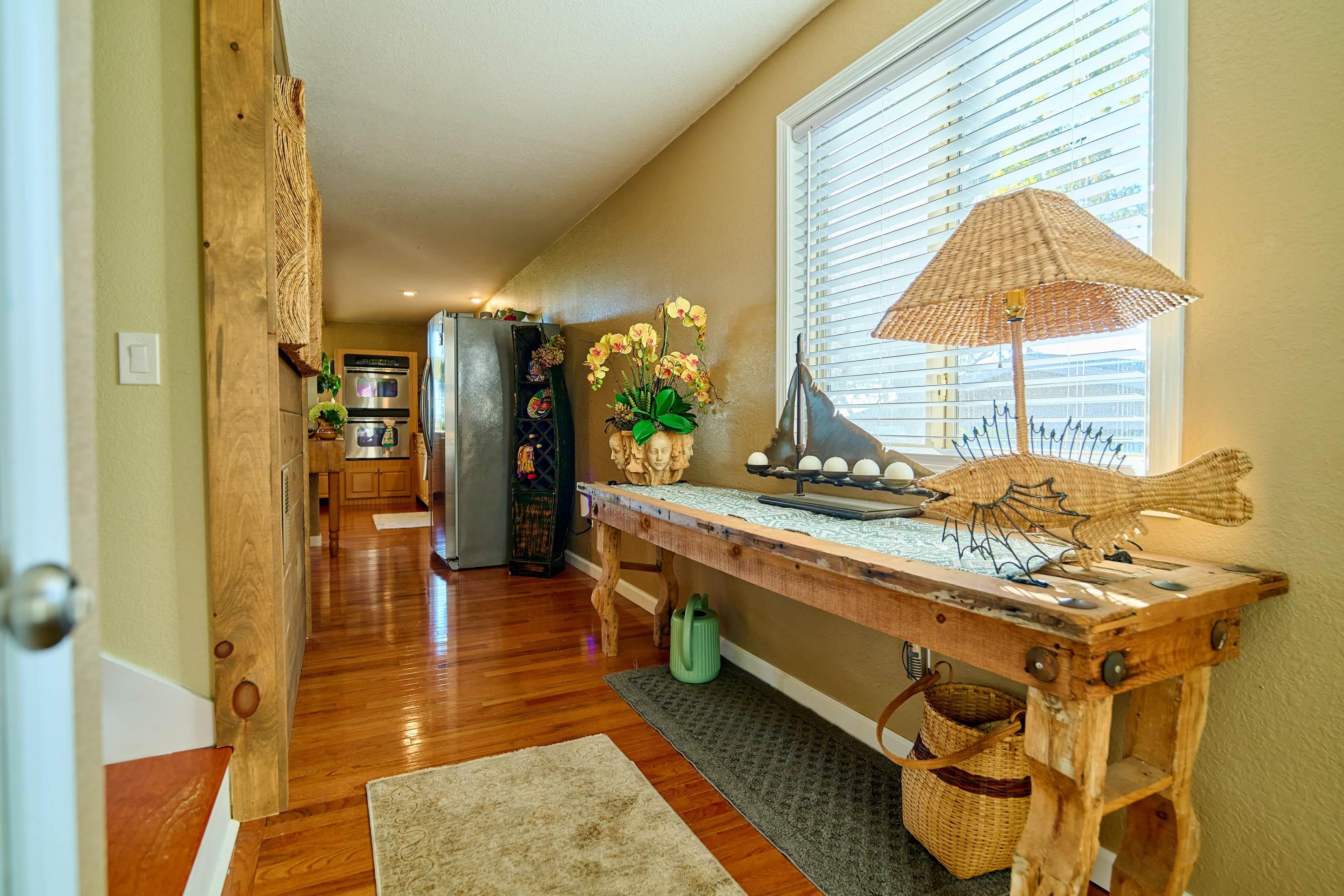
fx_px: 635
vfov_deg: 70.5
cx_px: 657
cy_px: 449
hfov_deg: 93.3
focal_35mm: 17
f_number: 2.8
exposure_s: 1/1250
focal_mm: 16
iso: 1250
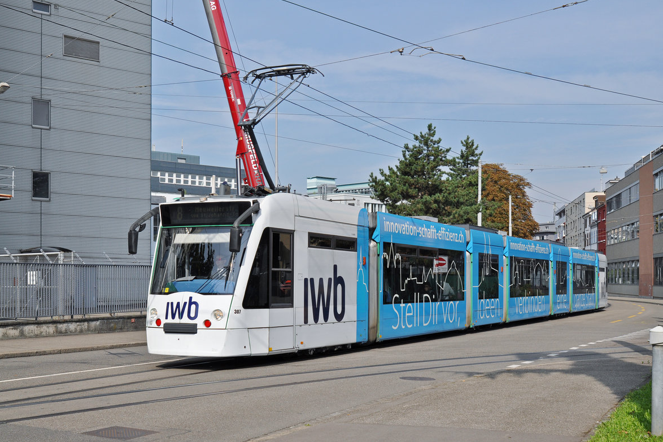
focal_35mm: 49
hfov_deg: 40.3
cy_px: 218
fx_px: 902
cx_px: 329
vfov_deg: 27.5
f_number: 8
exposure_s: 1/1000
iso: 250
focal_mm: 32
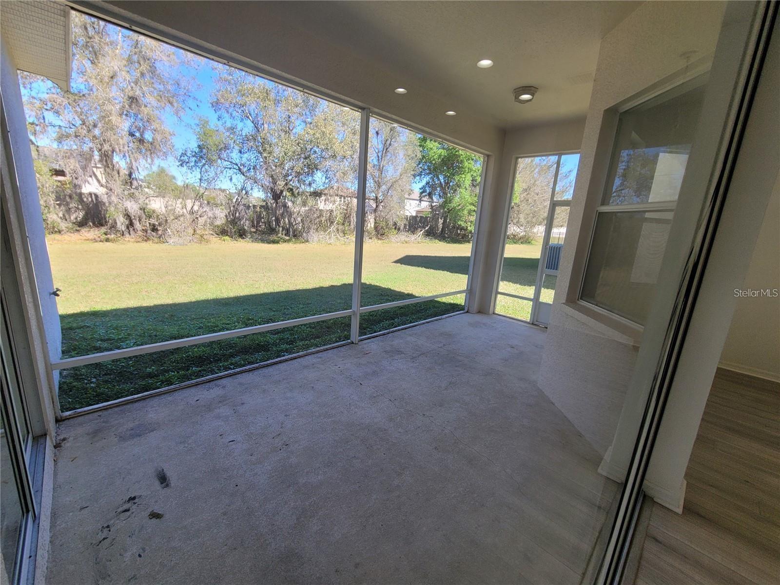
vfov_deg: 89.9
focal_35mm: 13
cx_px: 390
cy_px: 292
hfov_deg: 106.2
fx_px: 293
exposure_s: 1/203
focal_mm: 2.2
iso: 50
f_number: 2.2
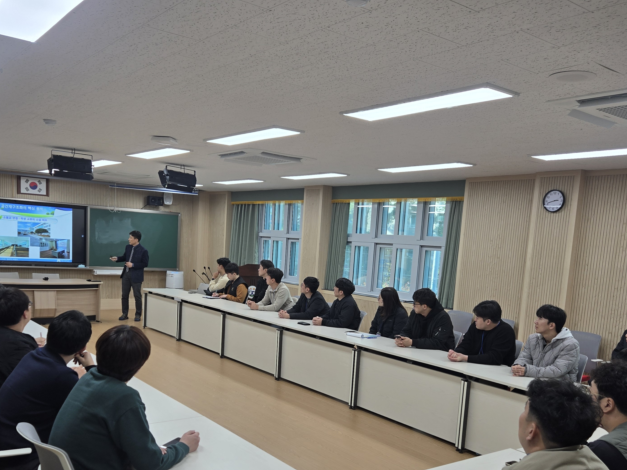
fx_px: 598
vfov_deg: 42.4
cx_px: 296
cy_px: 312
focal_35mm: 33
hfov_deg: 55.3
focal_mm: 5.4
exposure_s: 1/120
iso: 40
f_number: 1.8
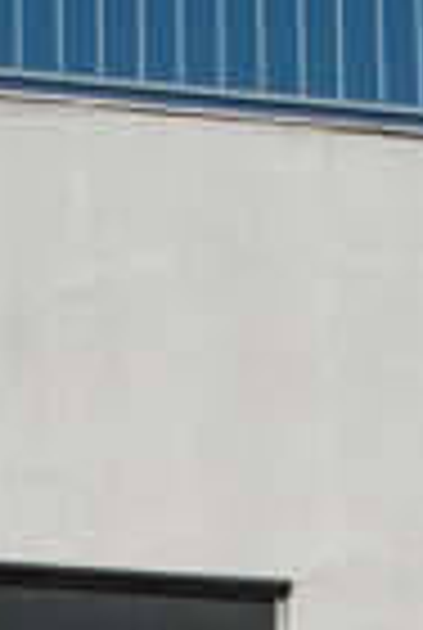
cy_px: 1863
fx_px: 5244
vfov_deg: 6.3
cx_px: 477
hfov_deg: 4.6
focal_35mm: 299
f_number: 6.3
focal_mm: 24.2
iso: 100
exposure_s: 1/800
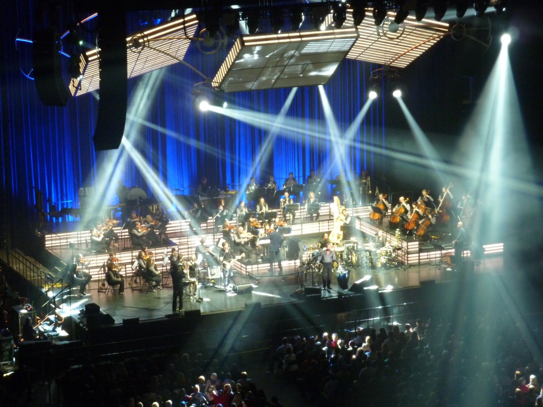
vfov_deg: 10.8
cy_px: 204
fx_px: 2149
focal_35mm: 137
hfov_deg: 14.4
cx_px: 272
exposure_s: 1/10
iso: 400
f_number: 4.5
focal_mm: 22.5
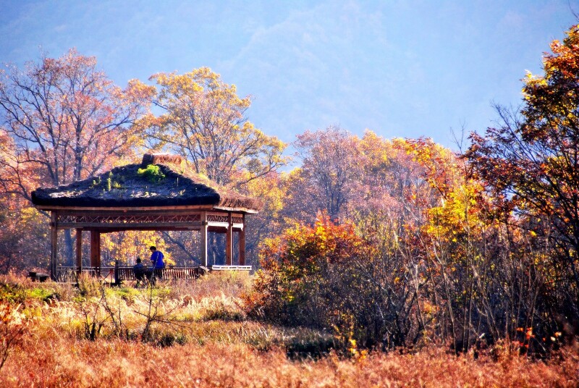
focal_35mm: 300
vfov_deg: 4.6
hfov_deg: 6.9
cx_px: 290
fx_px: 4832
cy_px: 194
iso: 200
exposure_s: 1/500
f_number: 5.6
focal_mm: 200
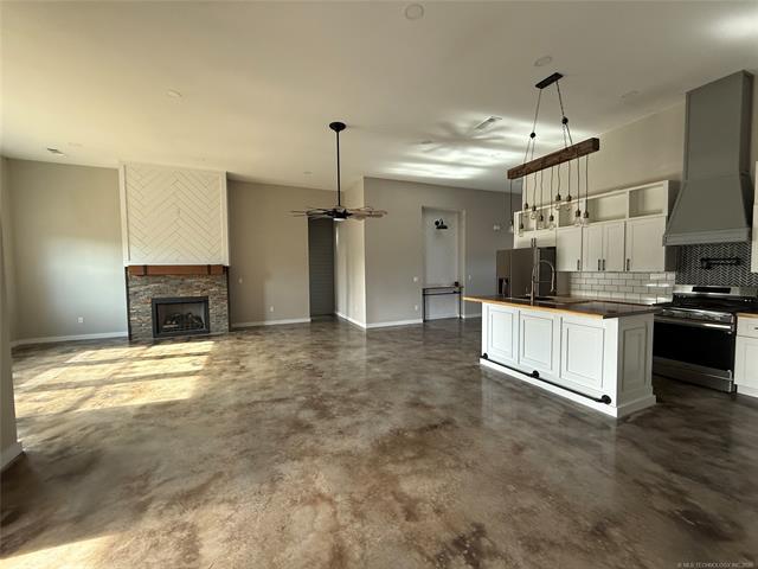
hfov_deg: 102.1
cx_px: 379
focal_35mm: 14
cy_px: 284
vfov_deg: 85.7
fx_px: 307
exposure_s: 1/91
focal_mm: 2.22
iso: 320
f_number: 2.2
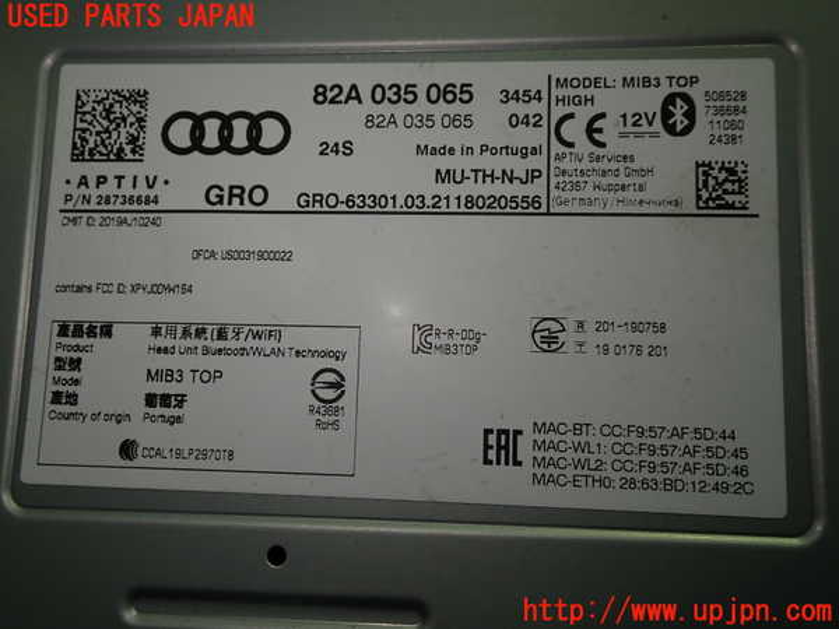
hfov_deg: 60.0
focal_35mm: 30
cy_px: 314
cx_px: 420
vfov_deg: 46.8
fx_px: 727
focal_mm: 5.4
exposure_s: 1/125
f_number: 3.2
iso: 100
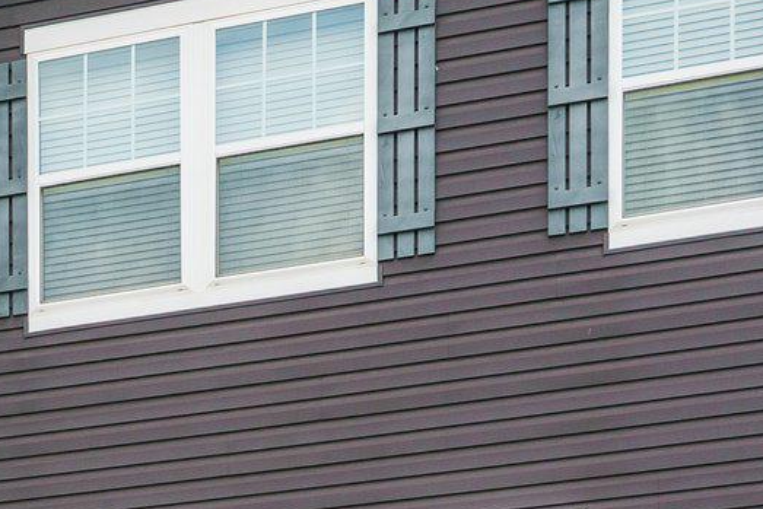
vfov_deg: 9.7
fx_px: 2904
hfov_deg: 13.3
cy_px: 787
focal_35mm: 137
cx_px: -671
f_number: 7.1
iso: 200
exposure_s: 1/320
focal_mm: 35
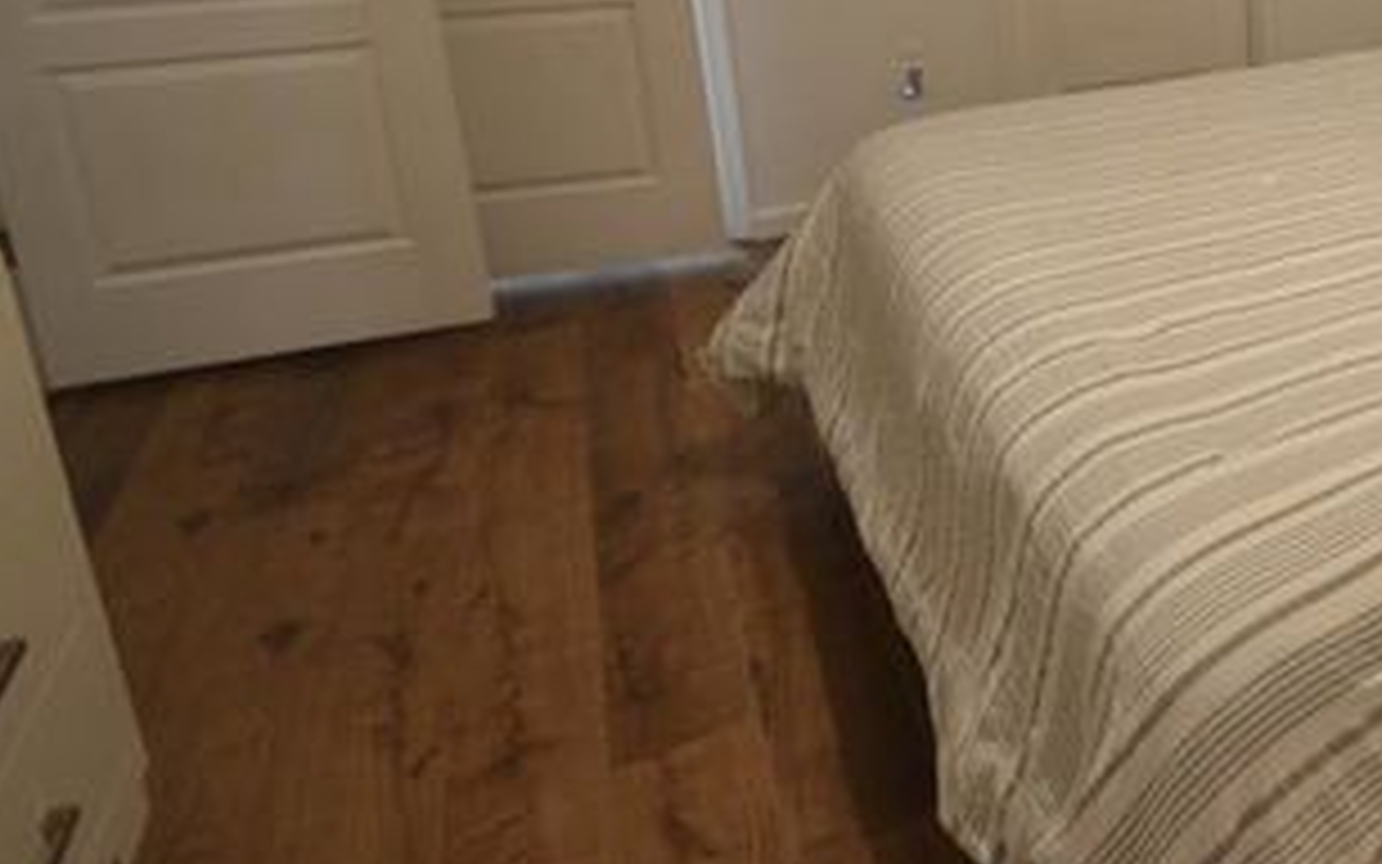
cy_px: 27
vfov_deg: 33.6
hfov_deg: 42.7
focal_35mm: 35
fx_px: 1318
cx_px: 1537
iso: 800
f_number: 4
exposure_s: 1/40
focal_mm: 10
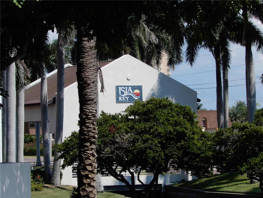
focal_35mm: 165
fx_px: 1254
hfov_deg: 12.0
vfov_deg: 9.0
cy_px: 99
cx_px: 132
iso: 400
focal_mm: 29.4
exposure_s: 1/1600
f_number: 7.1
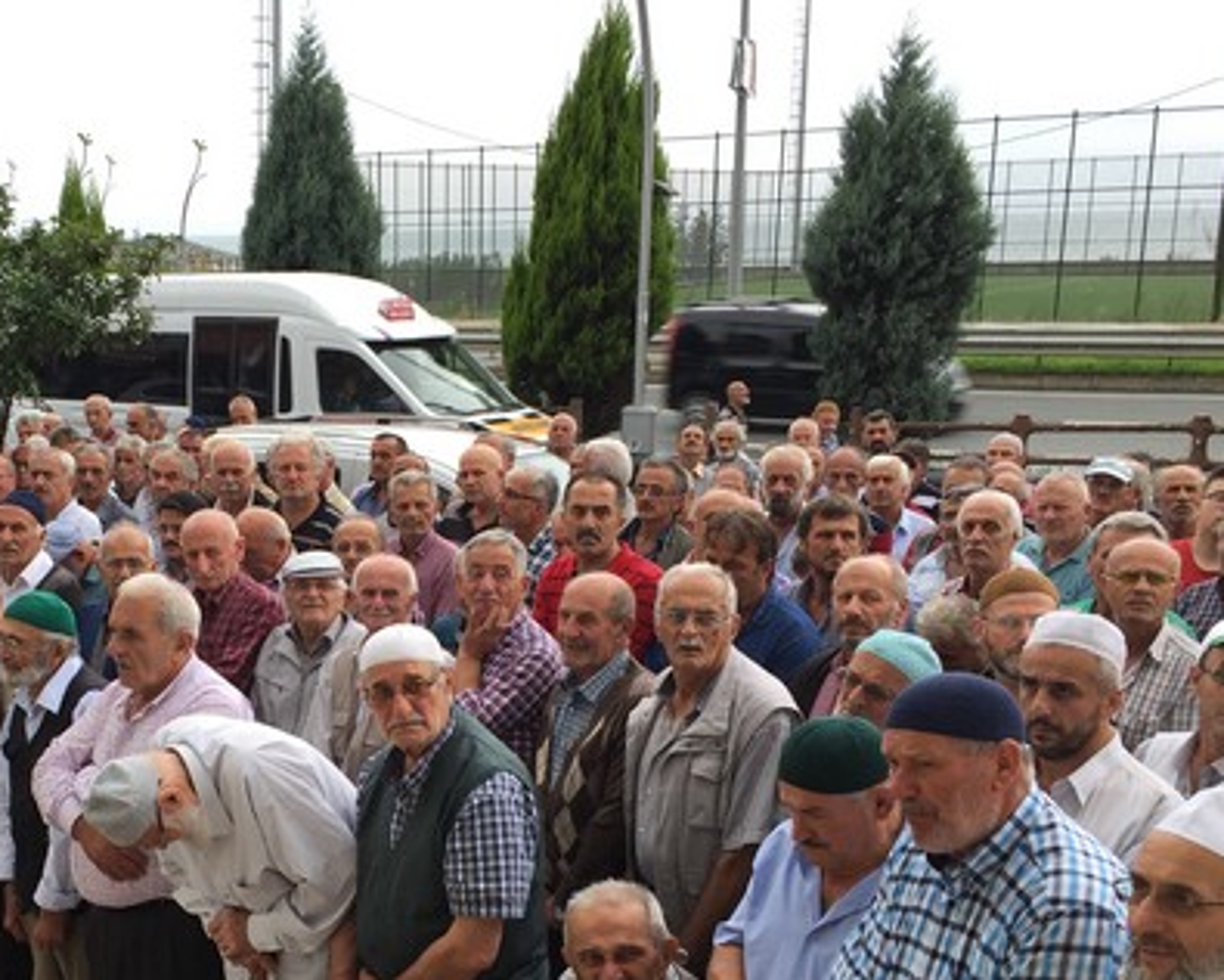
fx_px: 1739
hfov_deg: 37.8
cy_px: 723
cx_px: 304
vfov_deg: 31.0
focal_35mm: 48
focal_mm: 4.15
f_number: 2.2
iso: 32
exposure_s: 1/114
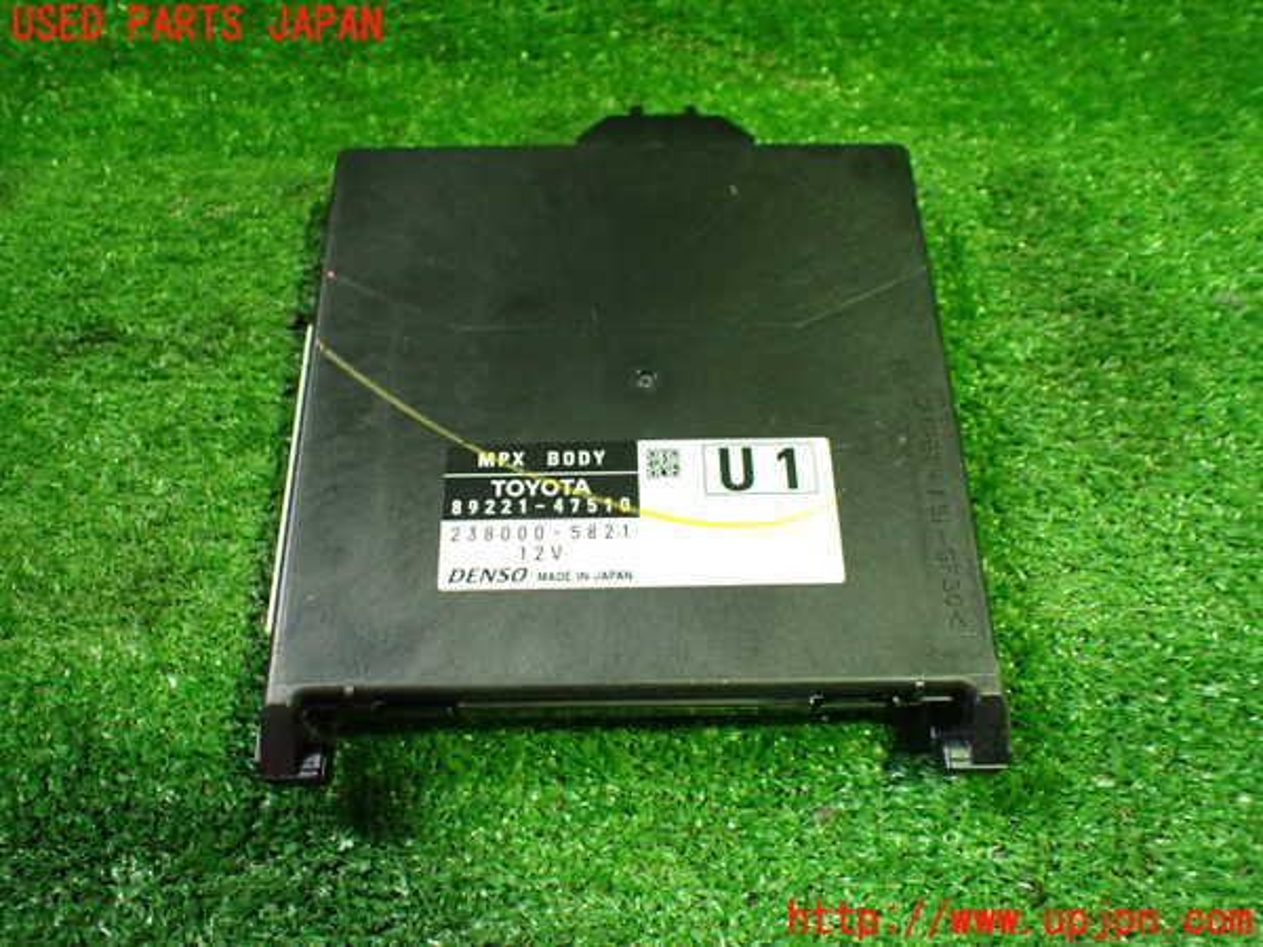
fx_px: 1095
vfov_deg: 46.8
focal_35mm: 30
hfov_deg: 60.0
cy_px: 474
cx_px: 632
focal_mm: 5.4
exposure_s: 1/125
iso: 800
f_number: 2.3
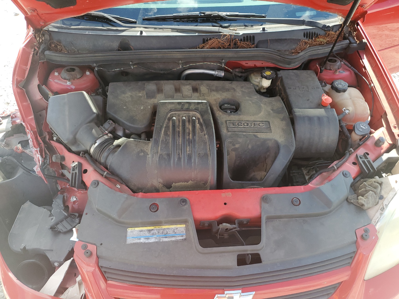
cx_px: 200
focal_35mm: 26
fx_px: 300
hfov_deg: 67.3
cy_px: 150
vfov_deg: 53.1
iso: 50
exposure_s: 1/455
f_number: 1.5
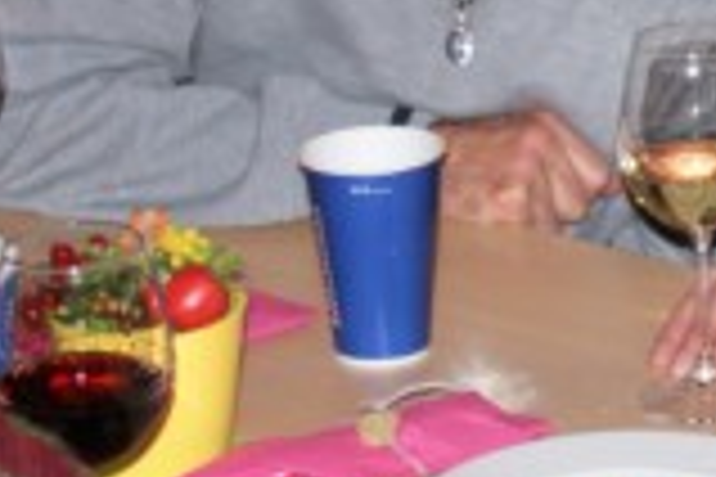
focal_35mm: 179
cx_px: 1139
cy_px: -86
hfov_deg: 11.0
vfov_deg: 7.6
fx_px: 3554
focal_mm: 35
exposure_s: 1/60
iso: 400
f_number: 5.6
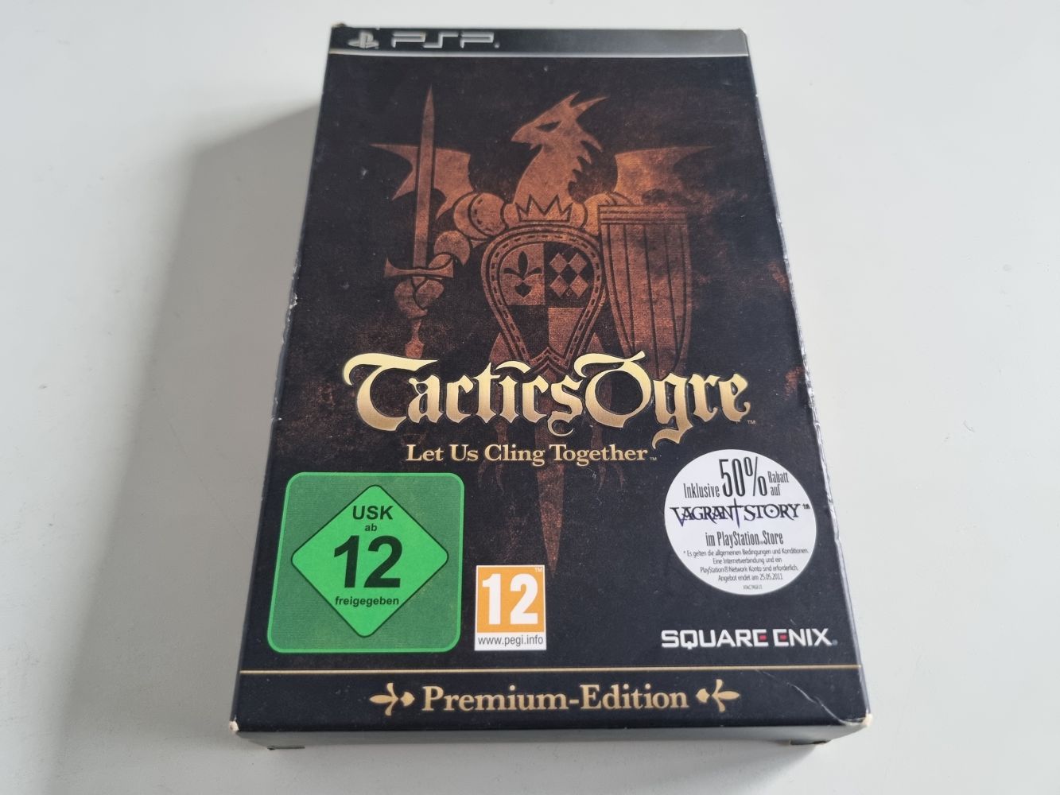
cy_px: 398
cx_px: 530
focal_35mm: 26
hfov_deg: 67.3
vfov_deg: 53.1
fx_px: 796
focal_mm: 5.4
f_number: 1.8
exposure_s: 1/50
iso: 400
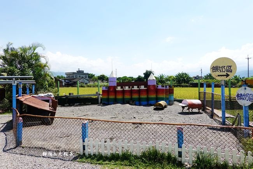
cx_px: 126
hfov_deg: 73.8
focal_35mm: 24
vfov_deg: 53.1
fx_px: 169
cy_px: 84
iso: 125
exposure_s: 1/800
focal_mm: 9
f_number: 4
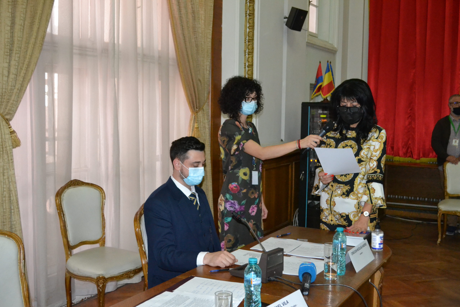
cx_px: 230
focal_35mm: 44
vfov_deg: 30.9
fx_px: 556
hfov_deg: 45.0
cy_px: 154
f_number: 4.5
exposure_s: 1/60
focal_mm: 29
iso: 3200
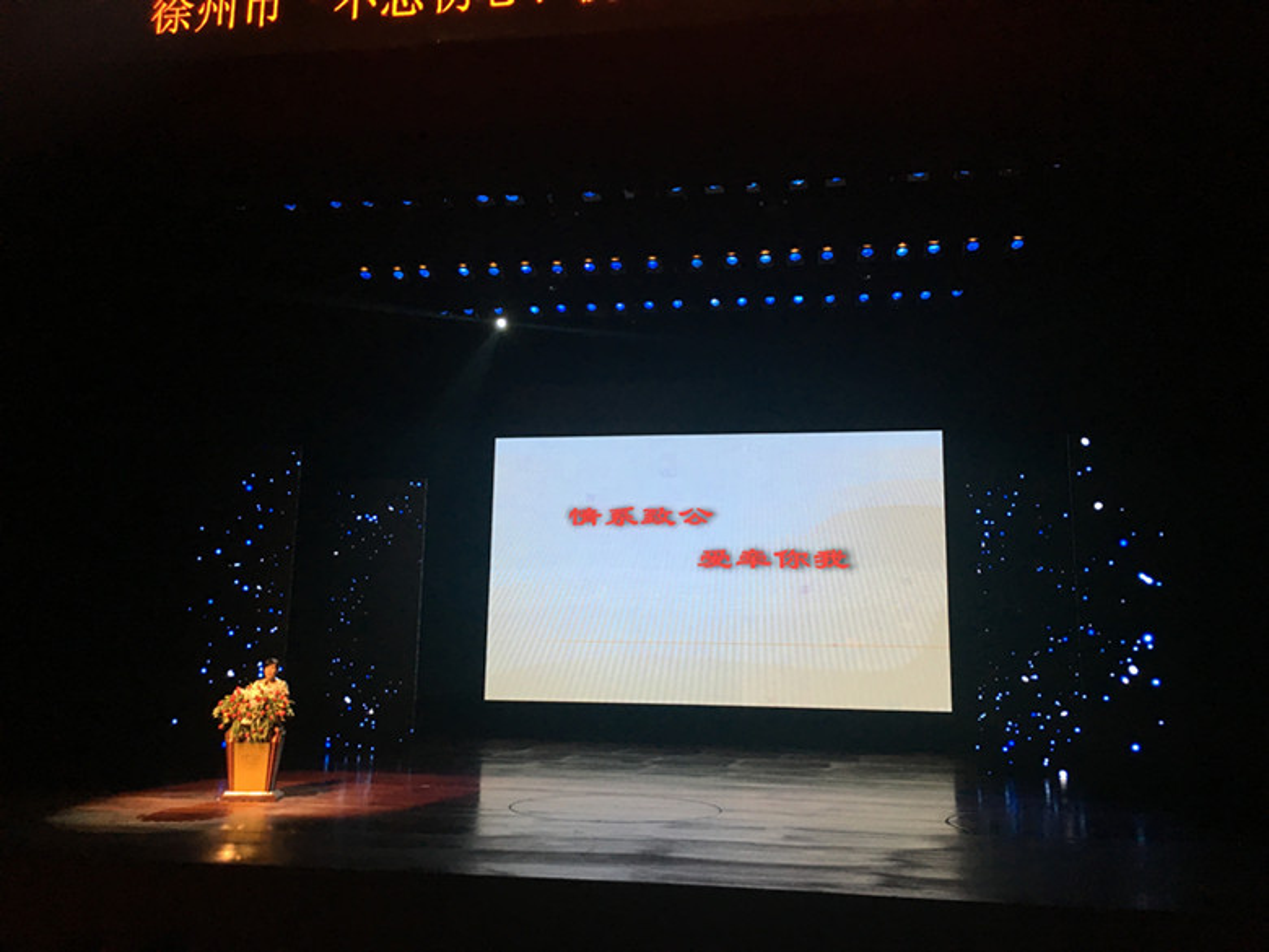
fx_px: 1063
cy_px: 476
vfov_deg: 48.2
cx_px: 634
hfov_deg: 61.7
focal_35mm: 29
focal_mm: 4.15
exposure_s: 1/33
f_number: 2.2
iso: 40
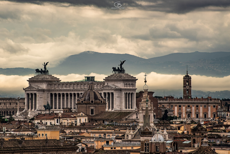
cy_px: 77
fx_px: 1726
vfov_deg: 5.1
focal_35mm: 270
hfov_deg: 7.6
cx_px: 115
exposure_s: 1/320
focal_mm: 270
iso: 100
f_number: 13
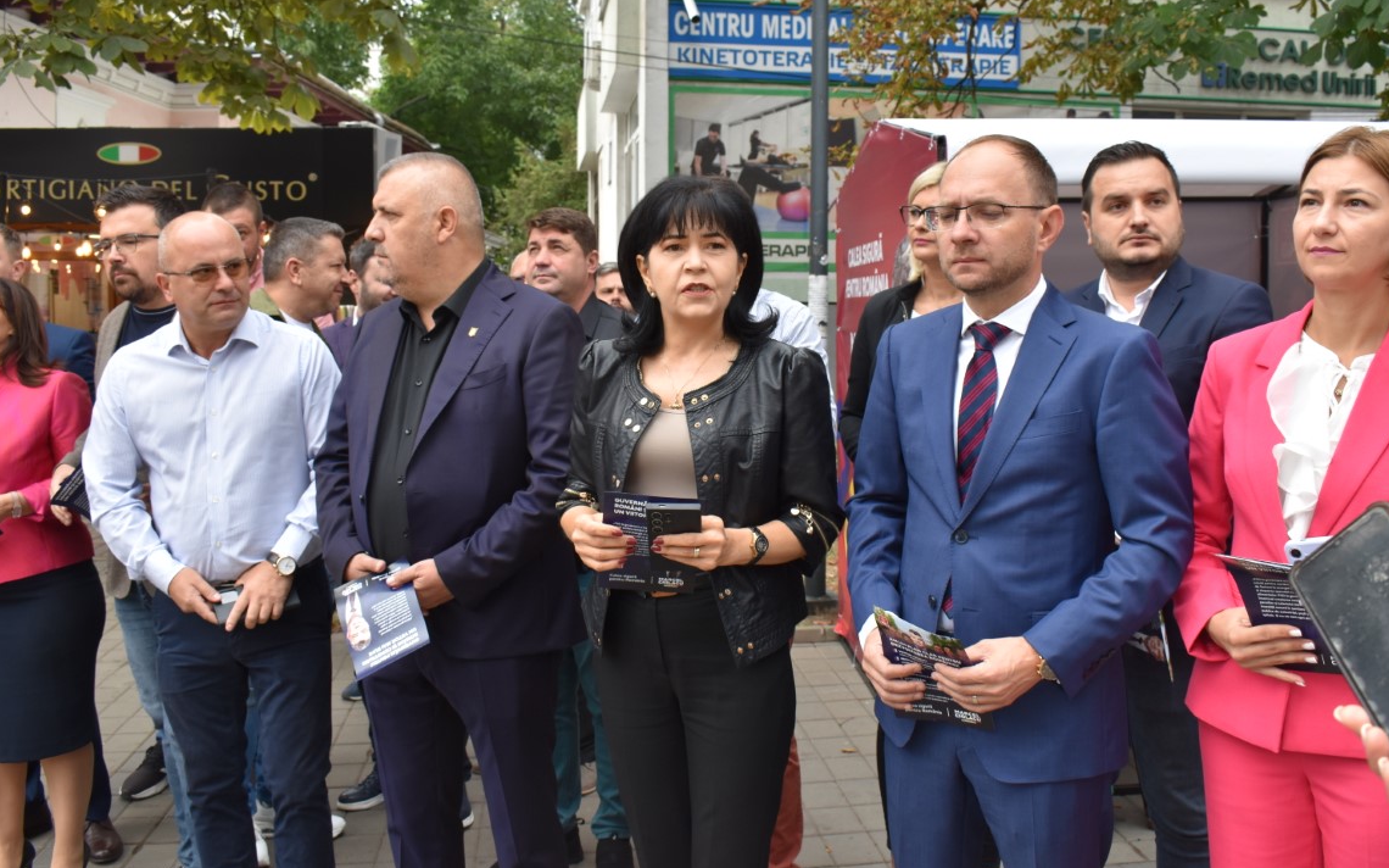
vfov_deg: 37.2
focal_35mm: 34
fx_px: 1287
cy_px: 405
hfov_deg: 56.7
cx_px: 699
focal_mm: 22
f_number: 6.3
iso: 400
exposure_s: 1/160
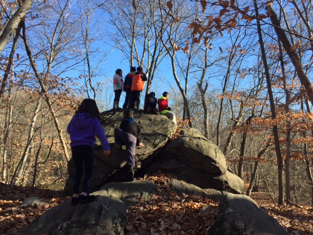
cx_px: 156
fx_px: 262
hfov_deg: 61.7
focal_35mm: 29
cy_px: 118
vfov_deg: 48.2
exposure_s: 1/638
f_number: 2.2
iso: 32
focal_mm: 4.15
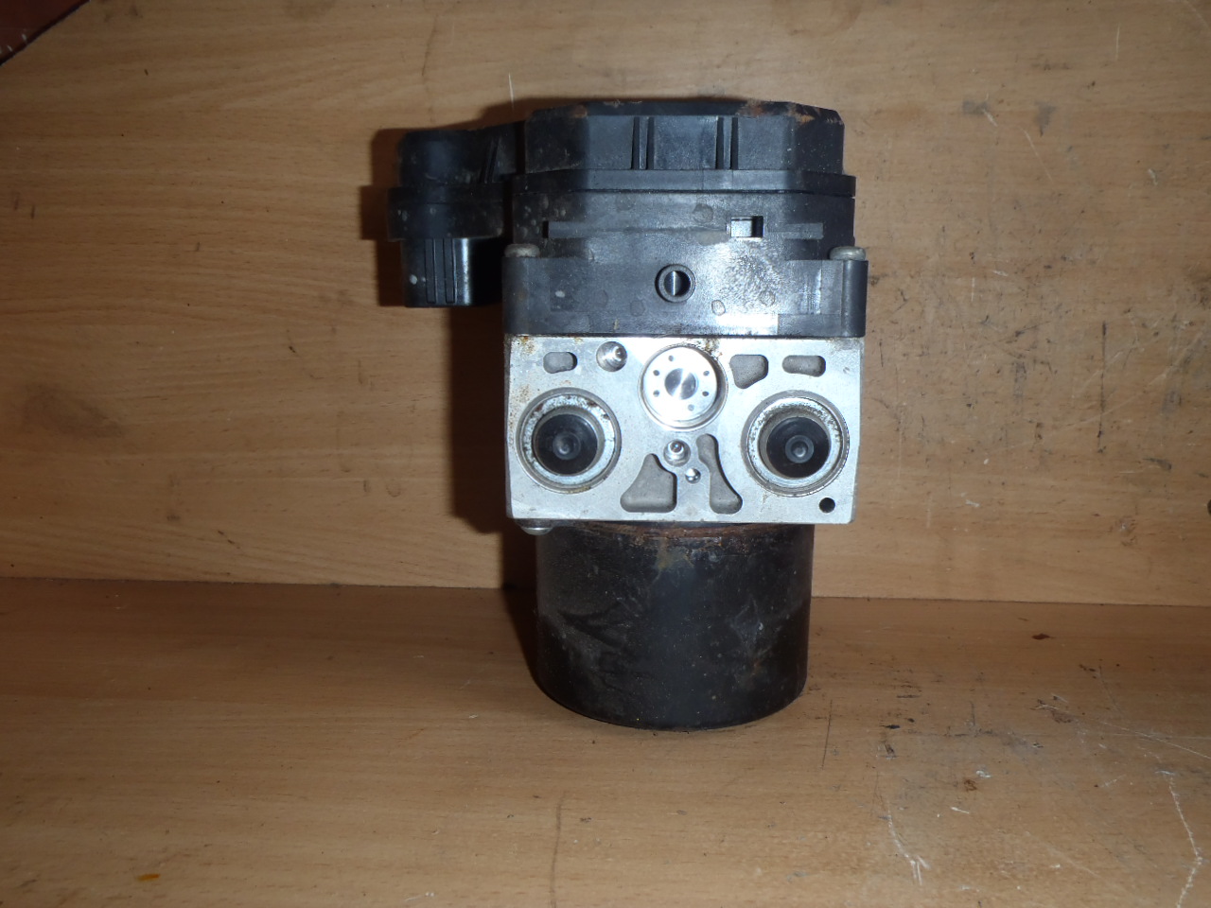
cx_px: 606
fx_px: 980
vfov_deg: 49.7
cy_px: 454
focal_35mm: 28
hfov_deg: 63.4
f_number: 3.9
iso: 100
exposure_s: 1/30
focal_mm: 5
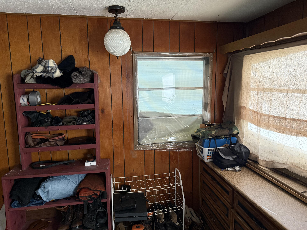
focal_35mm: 24
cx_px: 154
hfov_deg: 71.6
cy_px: 115
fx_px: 213
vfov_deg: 56.8
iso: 250
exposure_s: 1/60
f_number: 1.78
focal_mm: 6.76
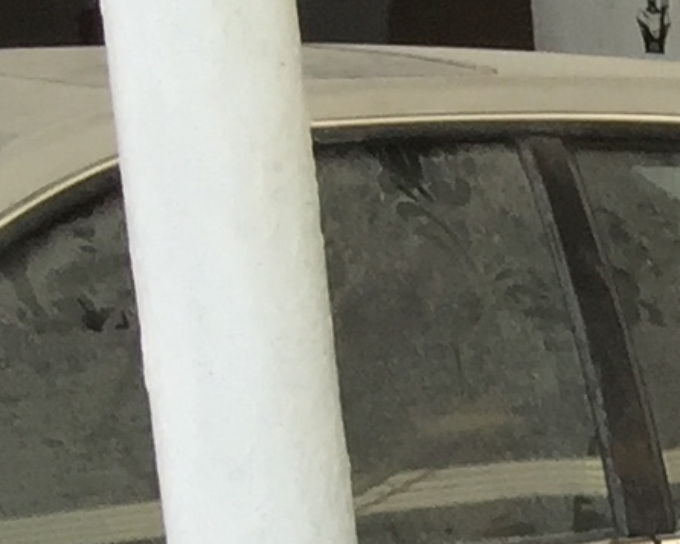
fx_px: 4167
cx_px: 2133
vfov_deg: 6.6
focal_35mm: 207
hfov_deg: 7.9
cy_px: 1755
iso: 32
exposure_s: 1/403
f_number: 2.2
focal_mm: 4.15
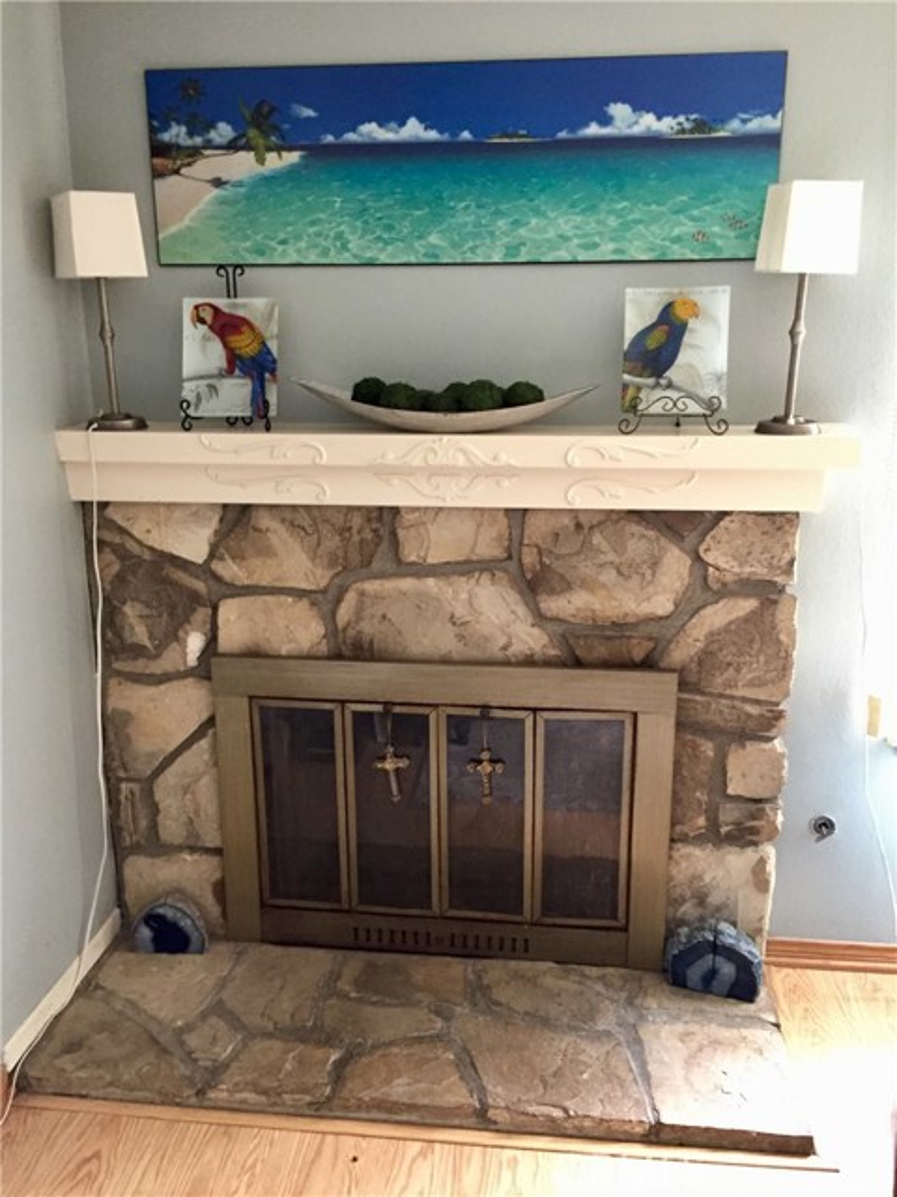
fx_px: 1002
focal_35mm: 29
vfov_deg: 61.7
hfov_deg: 48.2
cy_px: 598
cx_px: 448
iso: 250
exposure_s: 1/15
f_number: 2.2
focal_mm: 4.15
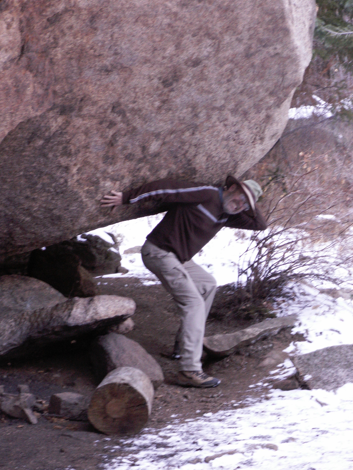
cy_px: 235
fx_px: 1577
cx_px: 176
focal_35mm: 116
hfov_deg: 12.8
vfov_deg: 17.0
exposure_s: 1/30
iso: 160
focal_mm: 18.92
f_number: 4
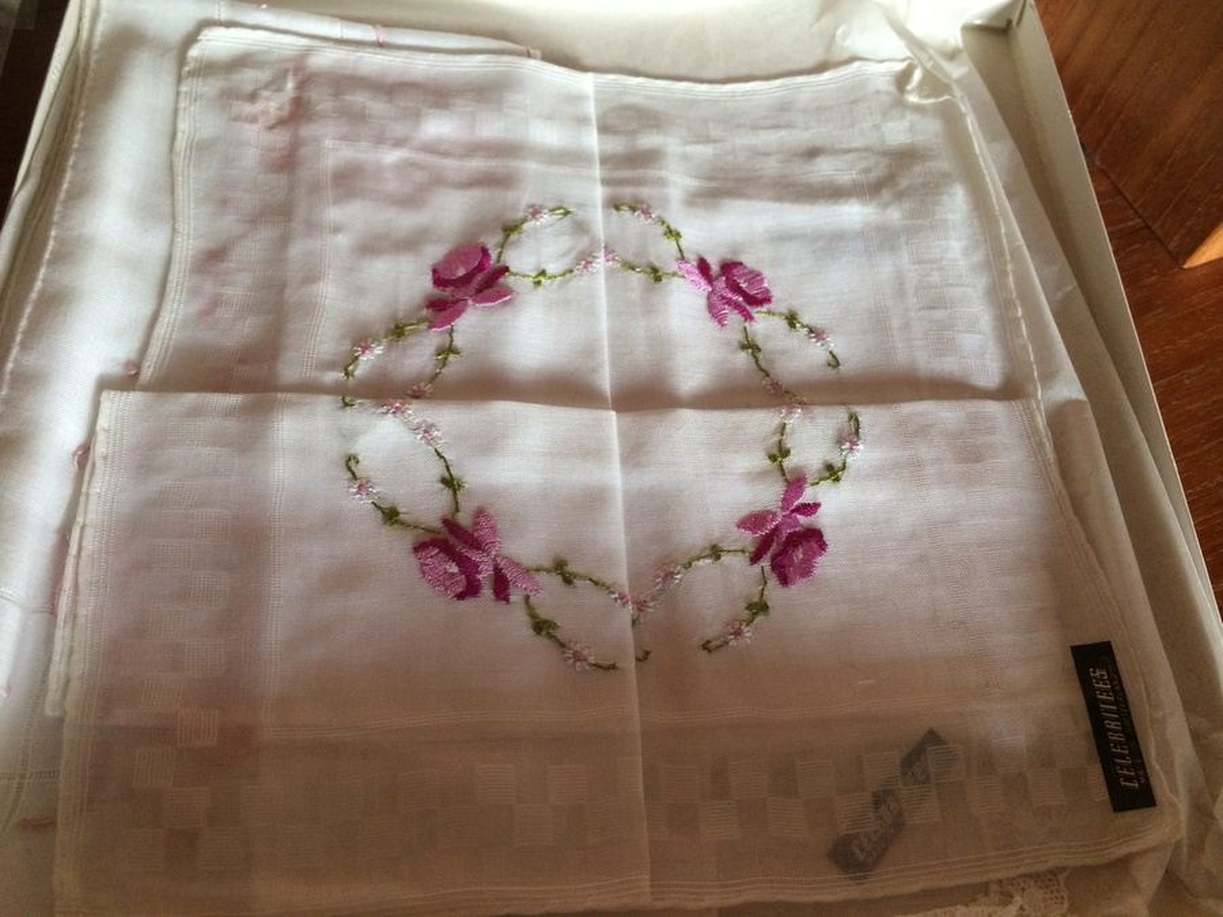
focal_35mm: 30
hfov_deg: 60.0
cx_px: 612
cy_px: 458
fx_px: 1060
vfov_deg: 46.8
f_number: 2.2
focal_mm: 4.12
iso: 160
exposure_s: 1/30
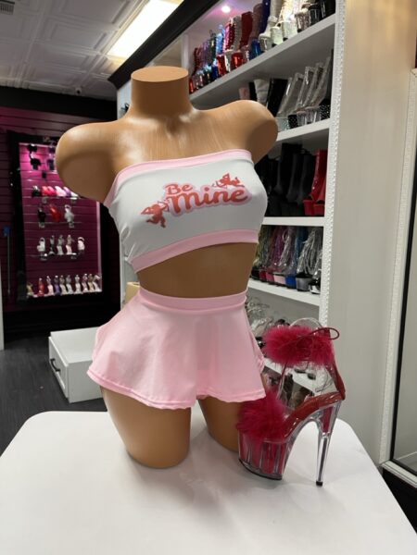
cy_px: 278
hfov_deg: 53.1
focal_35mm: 26
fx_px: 418
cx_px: 208
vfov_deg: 67.3
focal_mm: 5.1
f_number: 1.6
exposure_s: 1/60
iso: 80
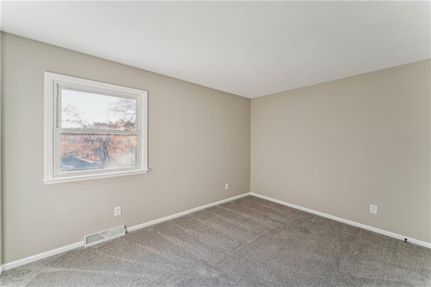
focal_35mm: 14
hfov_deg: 104.3
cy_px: 144
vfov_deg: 81.2
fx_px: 168
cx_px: 216
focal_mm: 14
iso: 400
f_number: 13
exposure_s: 1/13
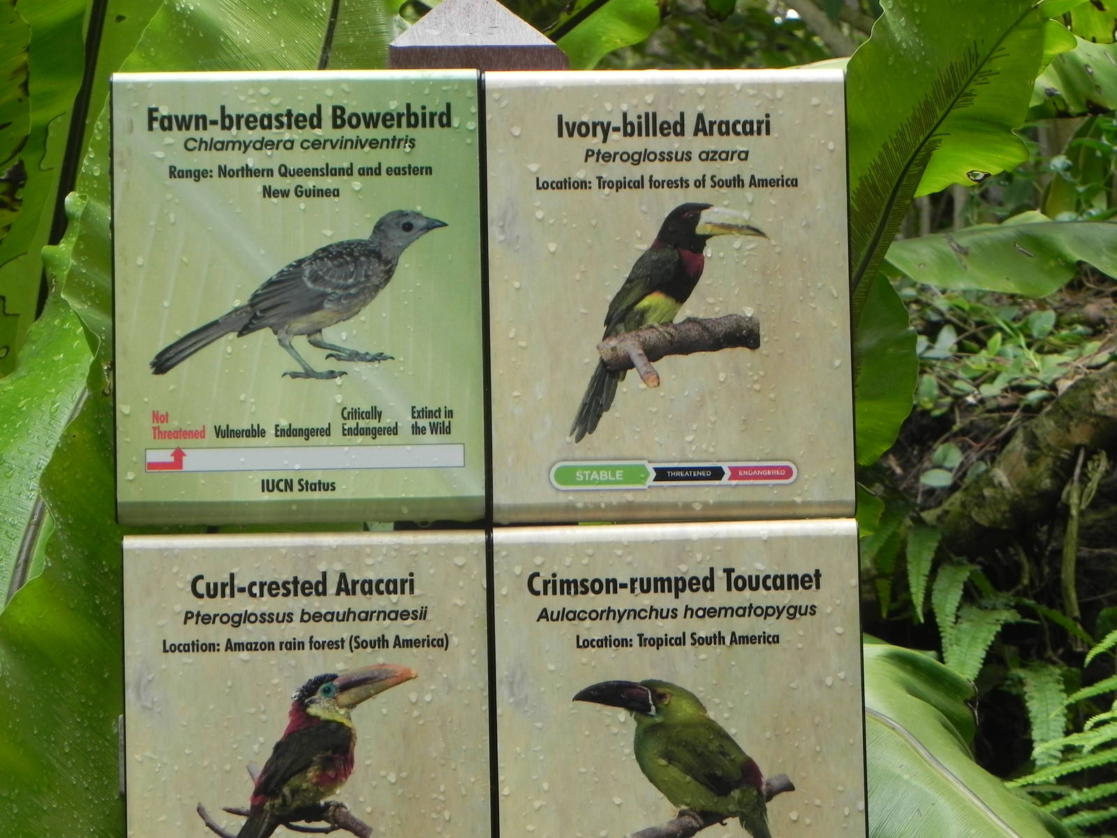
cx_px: 558
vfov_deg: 11.5
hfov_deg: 15.3
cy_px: 419
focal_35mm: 129
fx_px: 4163
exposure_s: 1/110
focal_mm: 23
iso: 160
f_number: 4.5
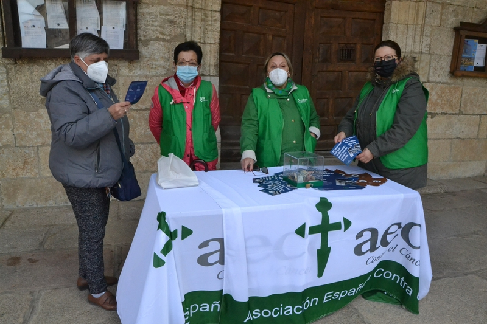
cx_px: 244
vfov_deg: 47.9
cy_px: 162
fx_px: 365
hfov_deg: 67.4
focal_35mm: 27
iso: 3200
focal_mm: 18
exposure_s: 1/640
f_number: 13
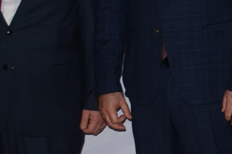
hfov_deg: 10.6
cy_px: -24
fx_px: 1113
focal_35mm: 173
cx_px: 515
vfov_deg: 7.8
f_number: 4.5
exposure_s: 1/250
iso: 250
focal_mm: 24
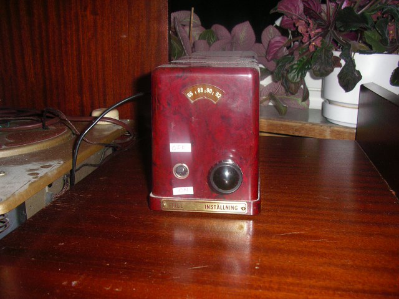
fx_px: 426
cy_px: 150
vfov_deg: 38.6
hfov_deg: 50.2
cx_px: 200
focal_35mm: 37
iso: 100
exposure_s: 1/60
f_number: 2.8
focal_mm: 5.7
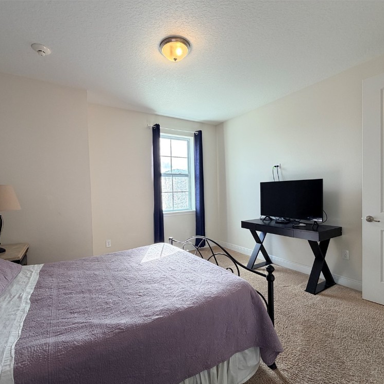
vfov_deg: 83.9
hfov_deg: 83.9
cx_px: 185
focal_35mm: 17
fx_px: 213
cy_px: 197
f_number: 2.2
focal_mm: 2.22
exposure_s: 1/120
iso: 64
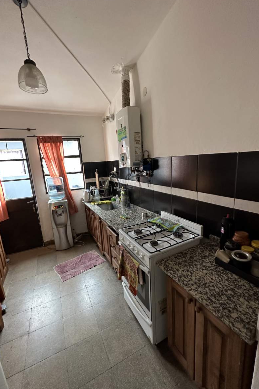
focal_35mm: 15
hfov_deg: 77.3
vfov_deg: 100.4
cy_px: 196
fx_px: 162
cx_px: 127
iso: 320
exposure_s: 1/50
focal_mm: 2.22
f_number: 2.2
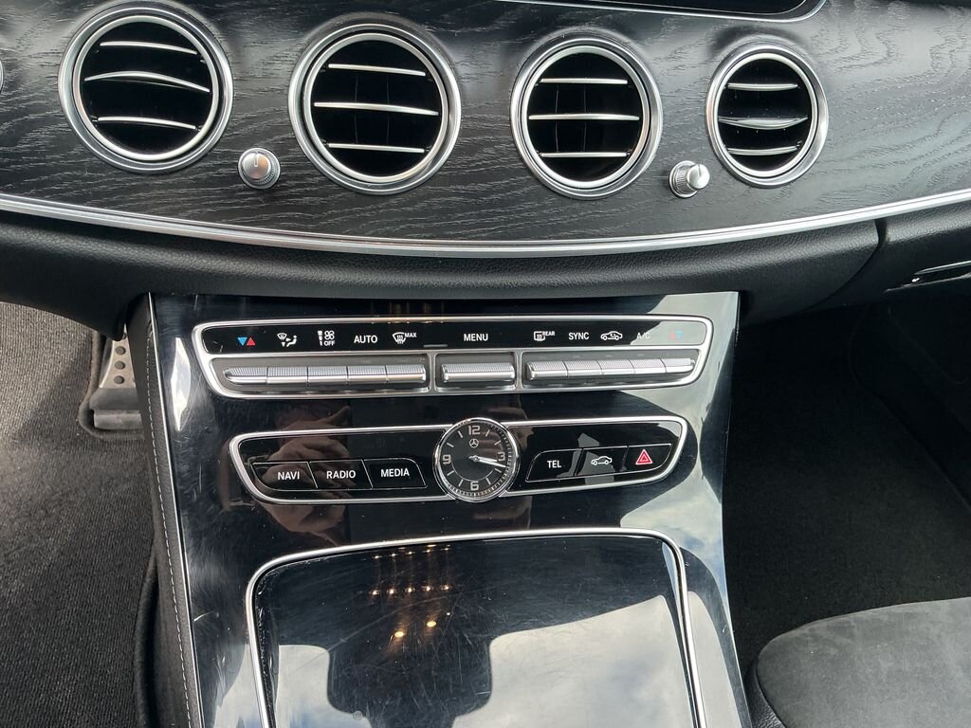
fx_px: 813
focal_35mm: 29
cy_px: 364
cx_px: 486
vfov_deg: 48.2
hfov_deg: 61.7
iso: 64
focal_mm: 3
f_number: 1.8
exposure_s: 1/120
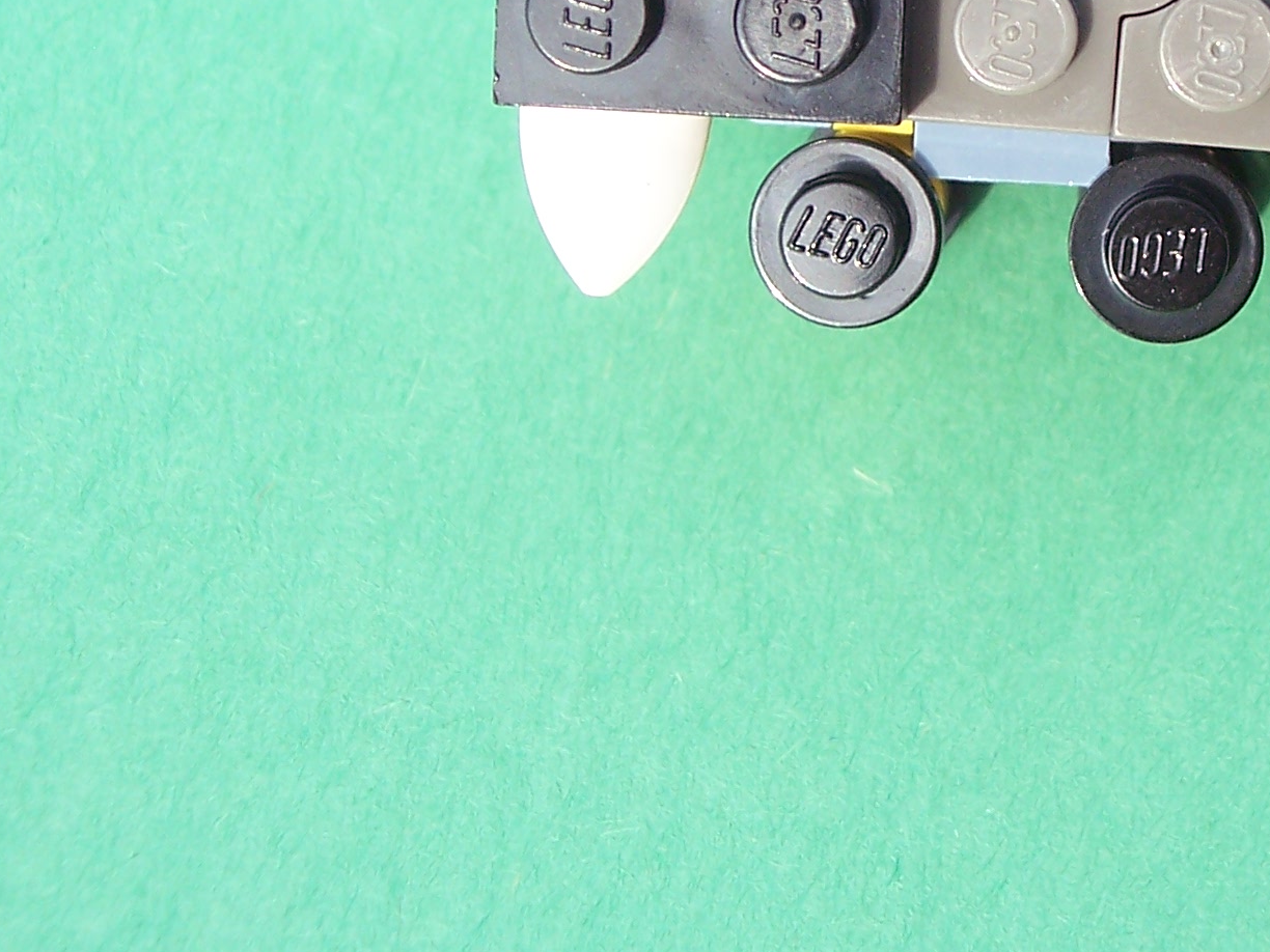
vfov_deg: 15.8
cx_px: 991
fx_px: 3339
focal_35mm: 91
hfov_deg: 21.3
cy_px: -80
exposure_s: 1/350
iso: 100
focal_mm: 8
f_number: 3.4
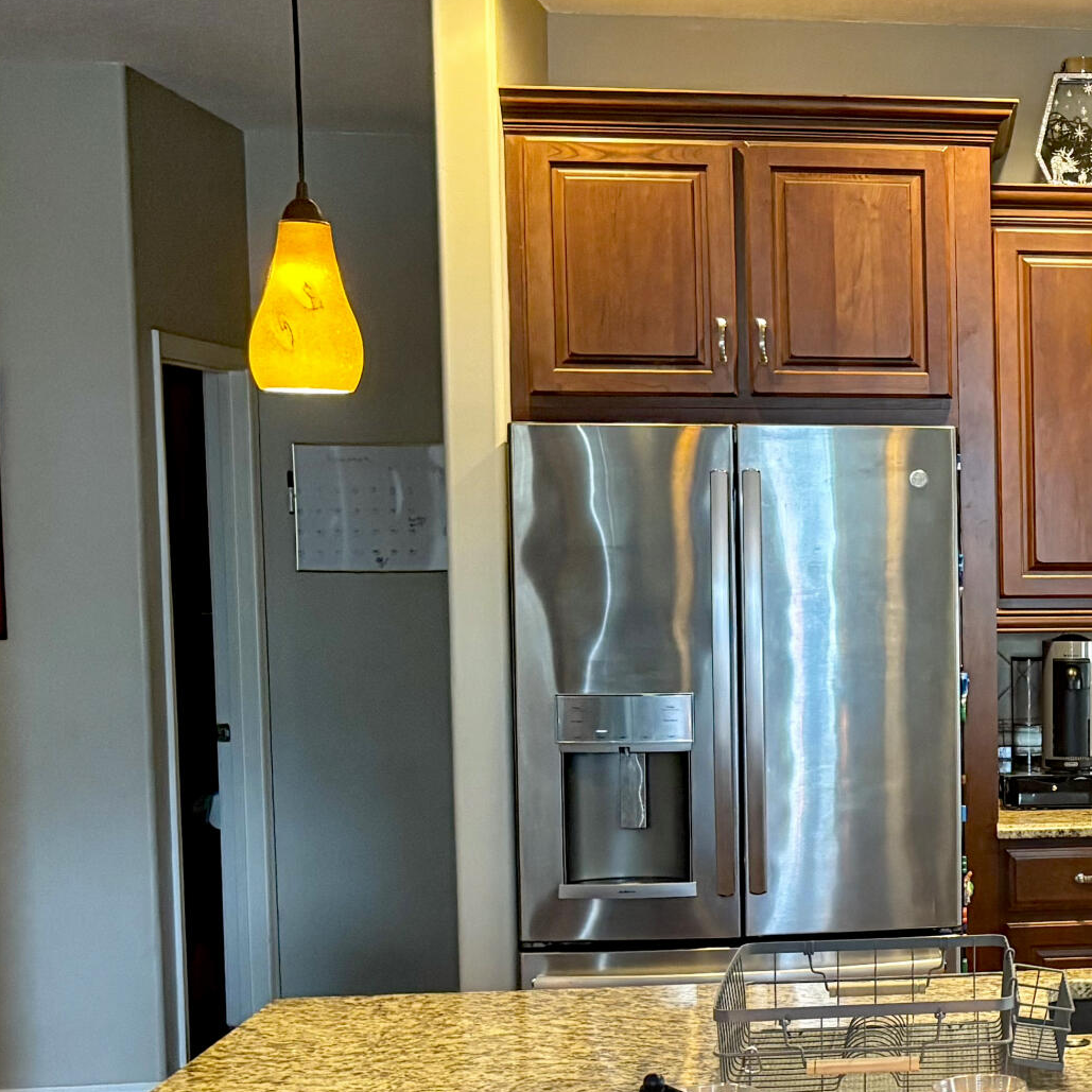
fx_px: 2391
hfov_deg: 23.3
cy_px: 660
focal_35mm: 67
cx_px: 1344
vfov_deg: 25.7
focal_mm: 5.96
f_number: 1.6
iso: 500
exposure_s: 1/40
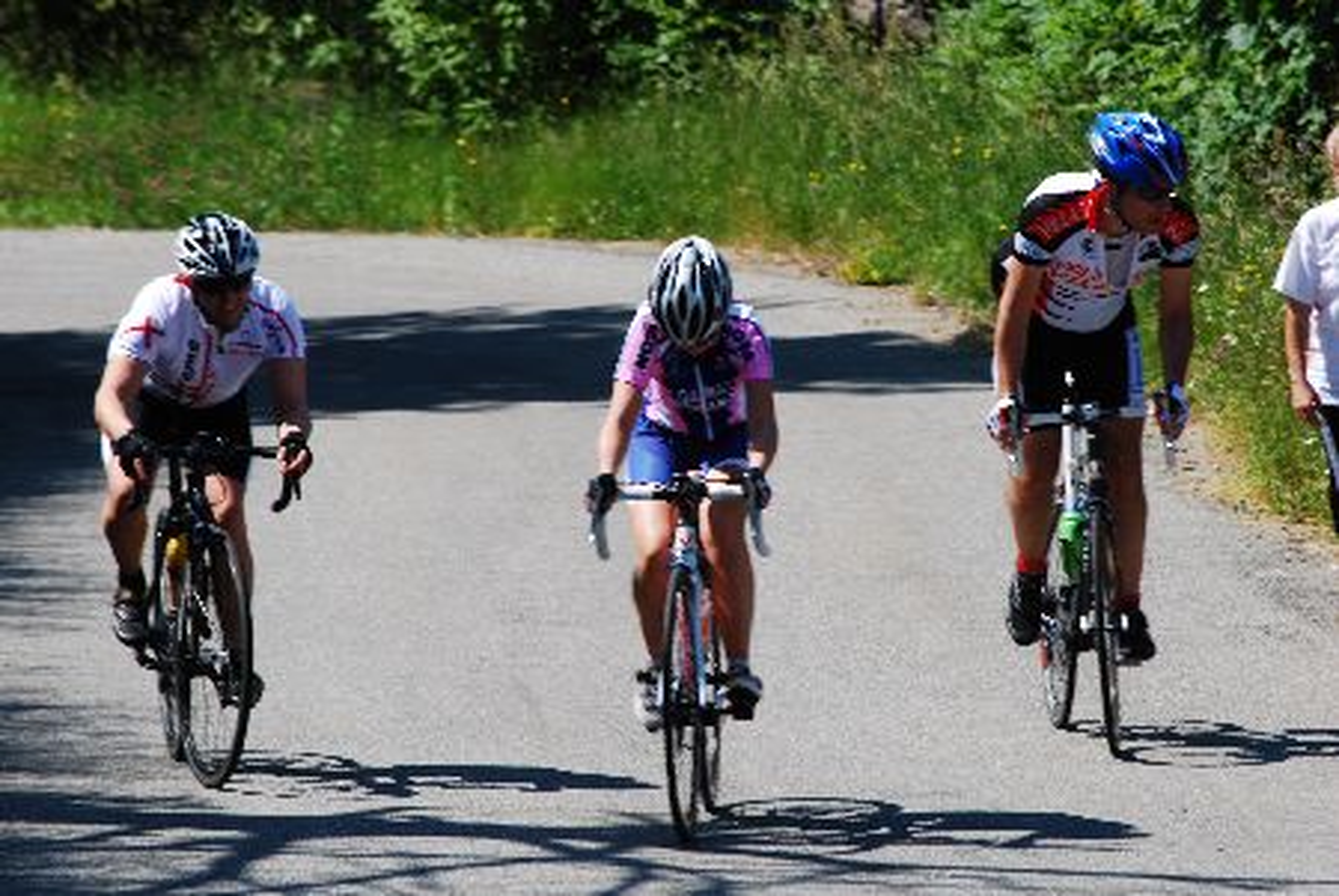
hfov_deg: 6.9
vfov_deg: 4.6
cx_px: 670
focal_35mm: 300
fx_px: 11169
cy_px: 448
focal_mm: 200
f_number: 10
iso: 100
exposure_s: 1/125
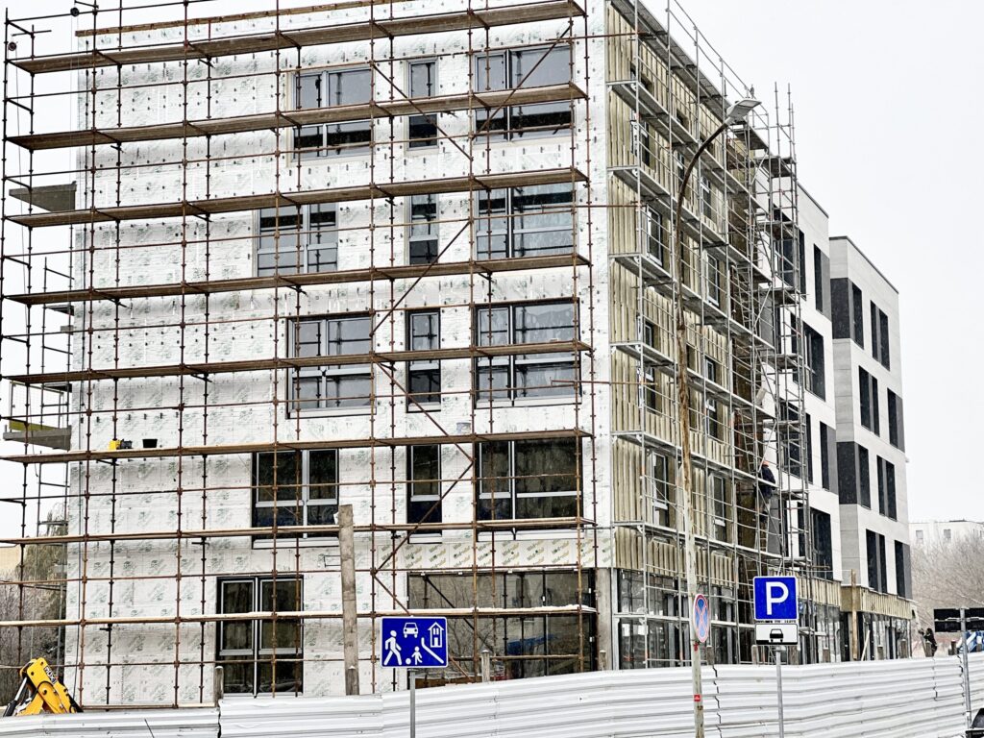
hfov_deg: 25.3
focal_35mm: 77
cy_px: 369
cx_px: 492
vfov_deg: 19.1
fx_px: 2189
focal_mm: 9
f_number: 2.8
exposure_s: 1/121
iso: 40
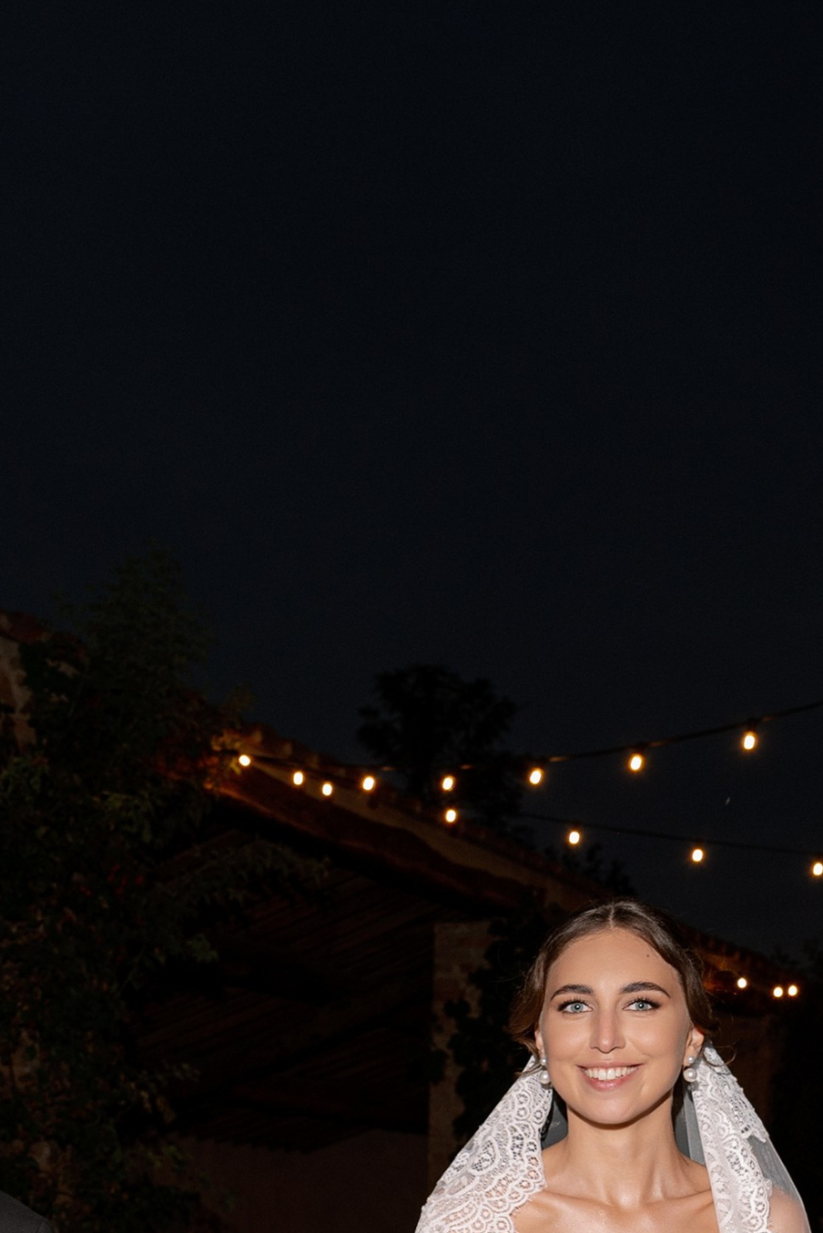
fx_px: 2330
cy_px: 1139
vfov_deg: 28.4
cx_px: 206
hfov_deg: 19.9
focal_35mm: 68
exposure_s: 1/160
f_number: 5
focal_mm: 24
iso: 125
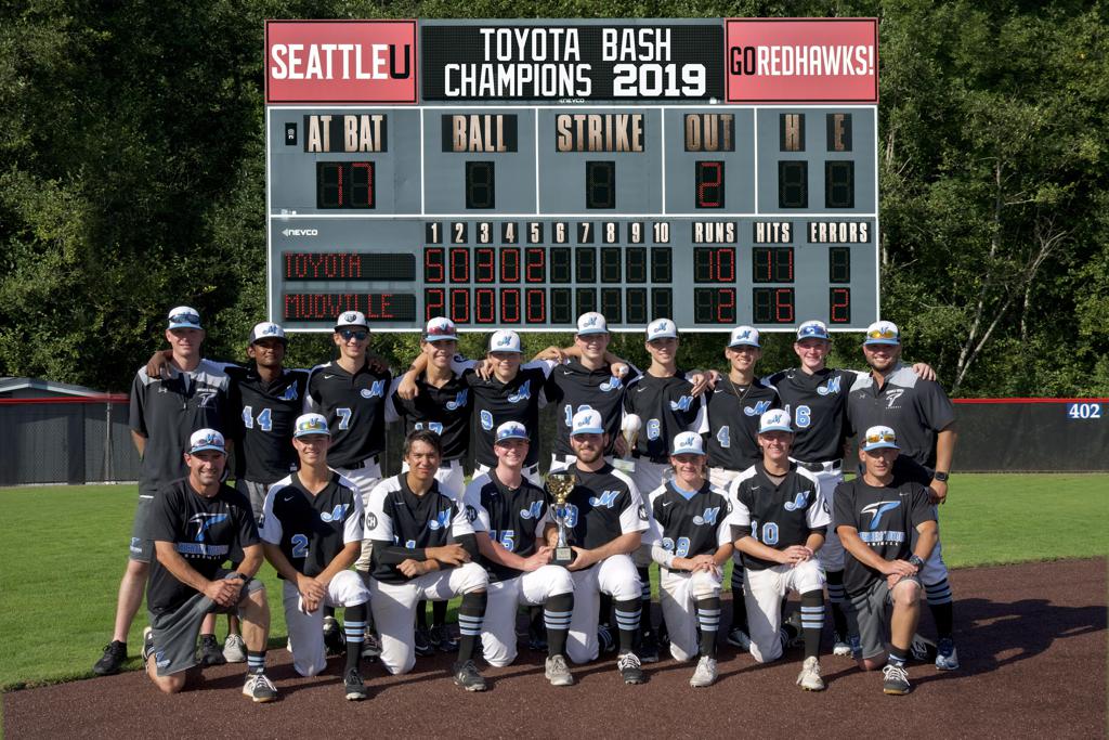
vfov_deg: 11.4
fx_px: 3697
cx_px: 554
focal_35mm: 120
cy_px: 370
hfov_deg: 17.1
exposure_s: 1/800
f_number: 8
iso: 250
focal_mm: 80
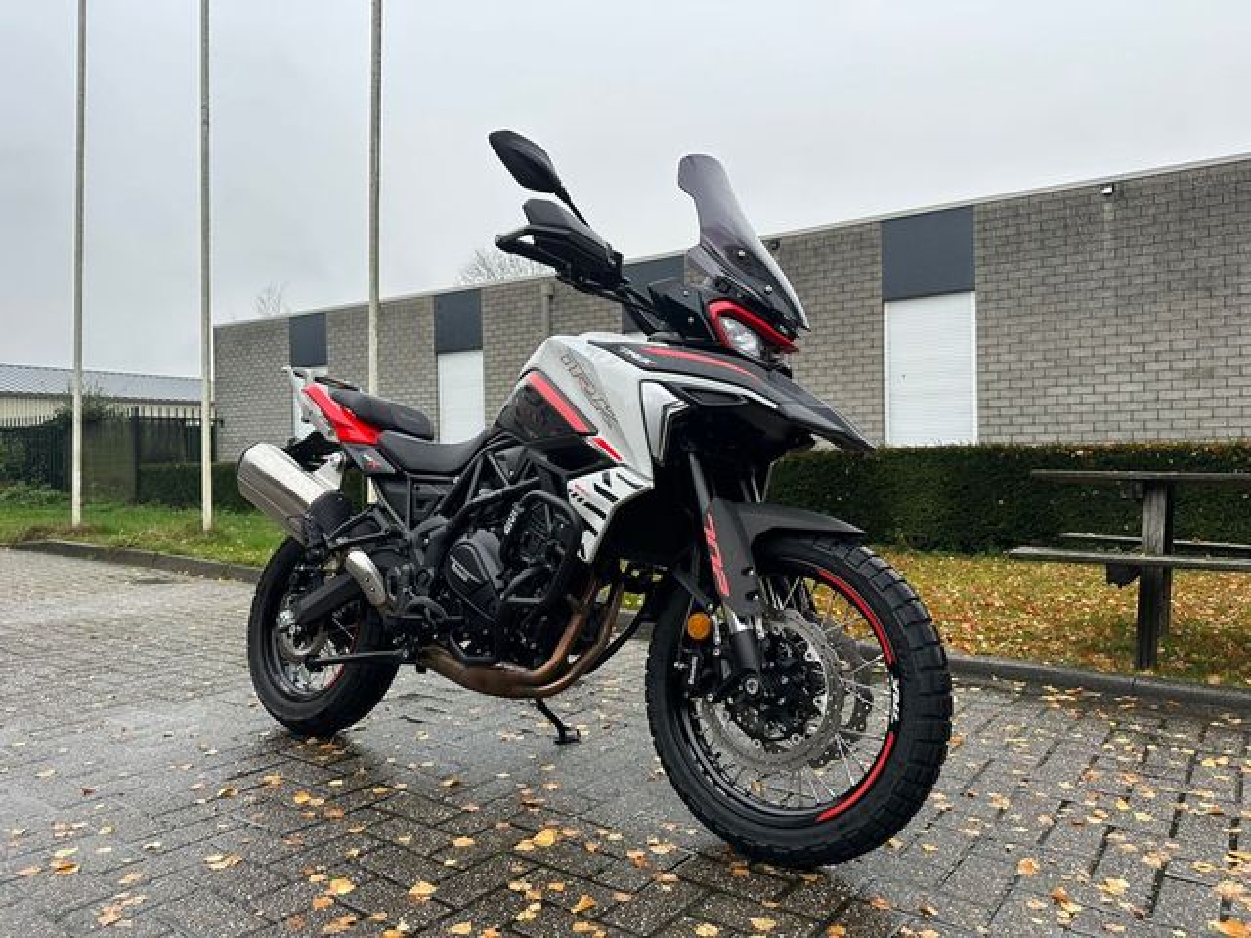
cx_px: 626
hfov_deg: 71.6
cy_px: 469
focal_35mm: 24
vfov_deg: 56.8
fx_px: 867
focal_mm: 6.86
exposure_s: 1/121
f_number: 1.78
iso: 125
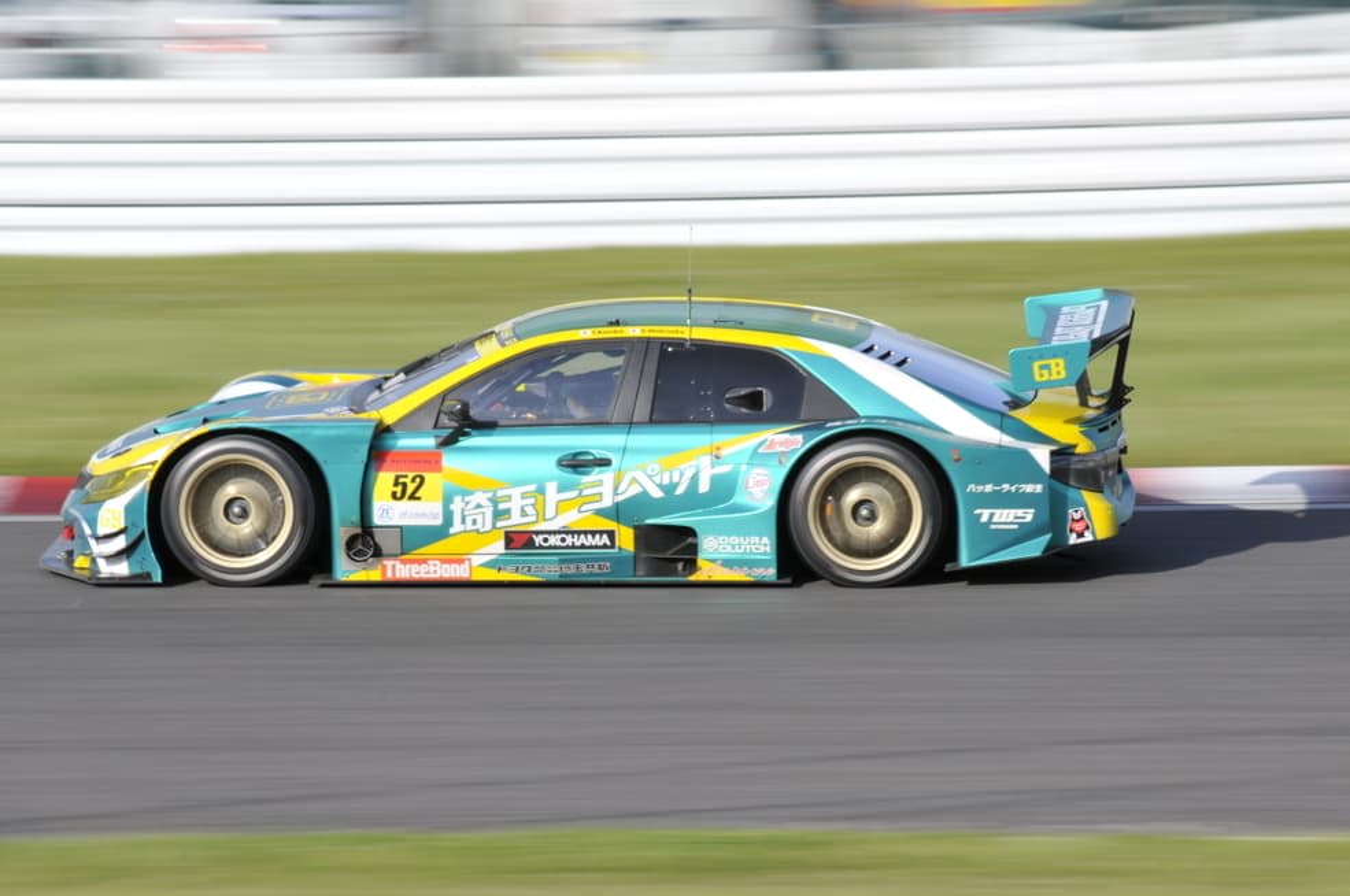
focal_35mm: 300
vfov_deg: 4.6
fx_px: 11235
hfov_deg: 6.9
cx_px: 675
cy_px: 448
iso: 200
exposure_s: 1/80
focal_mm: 200
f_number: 18
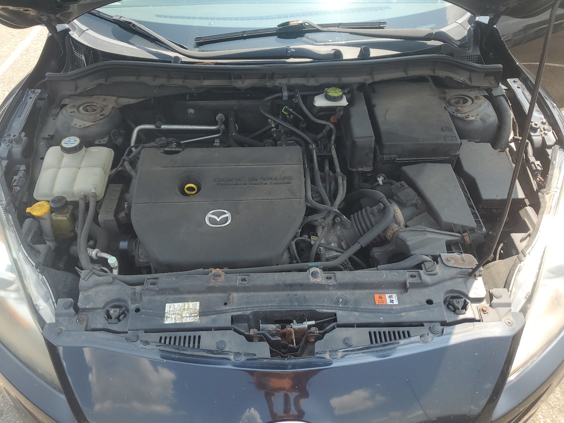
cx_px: 282
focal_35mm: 26
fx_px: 424
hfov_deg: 67.3
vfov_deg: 53.1
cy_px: 212
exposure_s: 1/667
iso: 50
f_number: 1.5
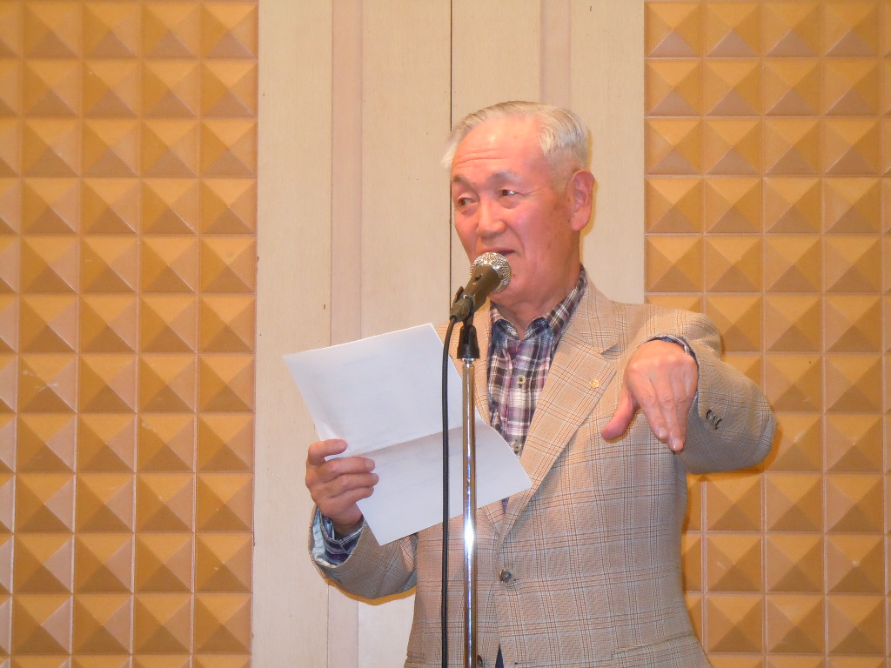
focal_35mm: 102
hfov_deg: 19.3
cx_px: 446
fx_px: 2625
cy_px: 334
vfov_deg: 14.5
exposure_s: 1/50
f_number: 4.5
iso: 640
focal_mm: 18.3
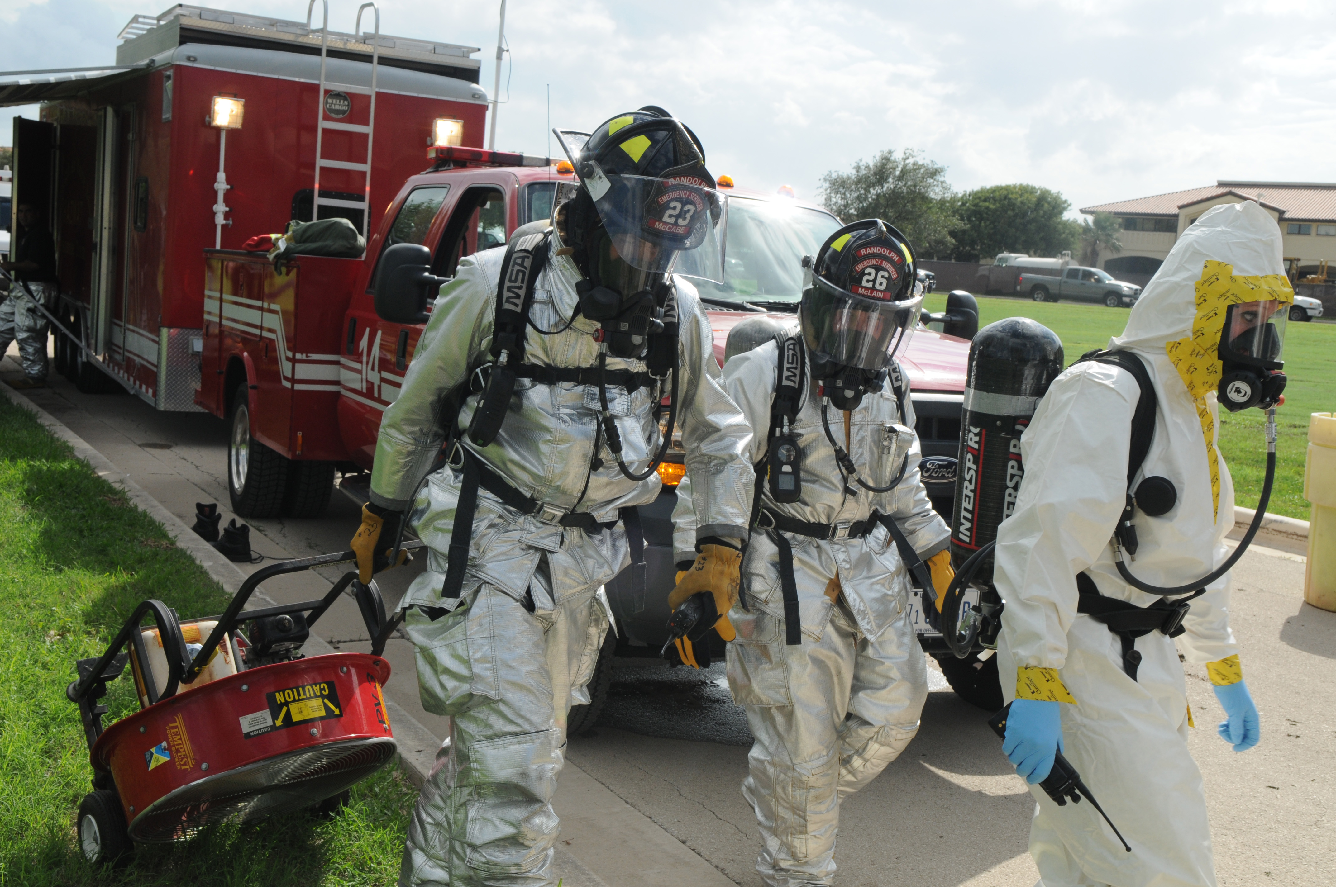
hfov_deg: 43.7
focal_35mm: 45
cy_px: 444
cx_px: 668
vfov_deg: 29.8
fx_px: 1668
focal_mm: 30
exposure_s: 1/500
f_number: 11
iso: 320
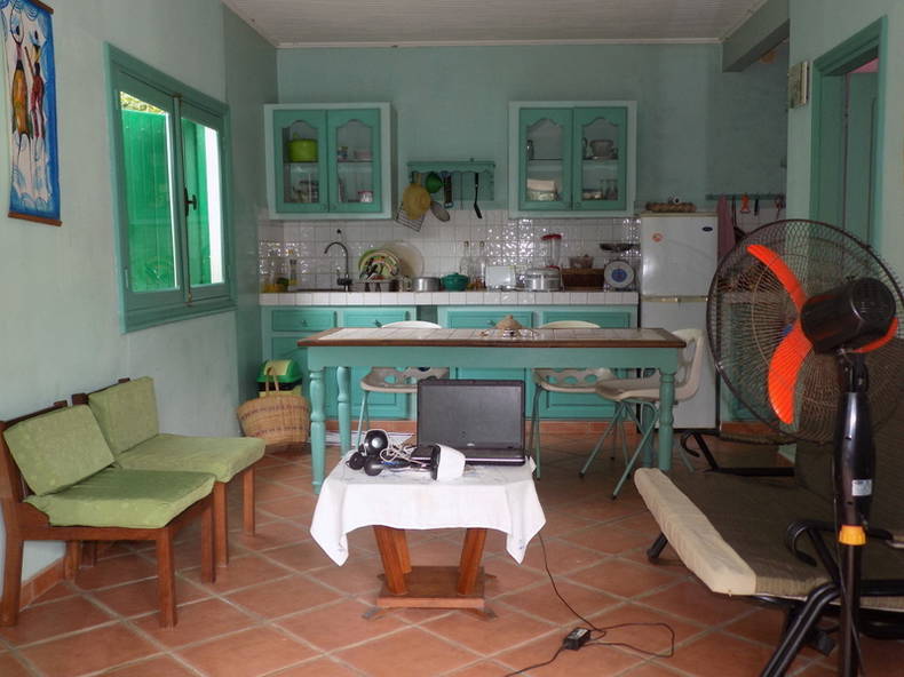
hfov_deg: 54.0
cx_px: 452
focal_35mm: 34
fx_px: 888
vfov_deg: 41.8
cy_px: 338
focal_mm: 6.1
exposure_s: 1/30
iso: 140
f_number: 3.4
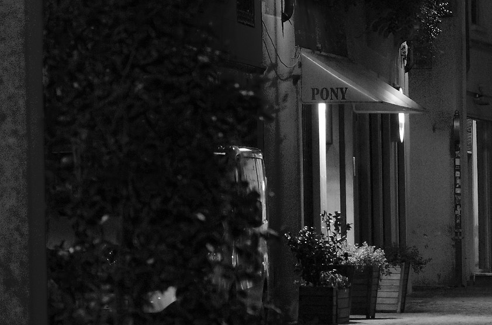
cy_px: 225
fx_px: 5249
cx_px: 542
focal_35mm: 385
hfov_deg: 5.3
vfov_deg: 3.6
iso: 3200
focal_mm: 90
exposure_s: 1/20
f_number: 5.6
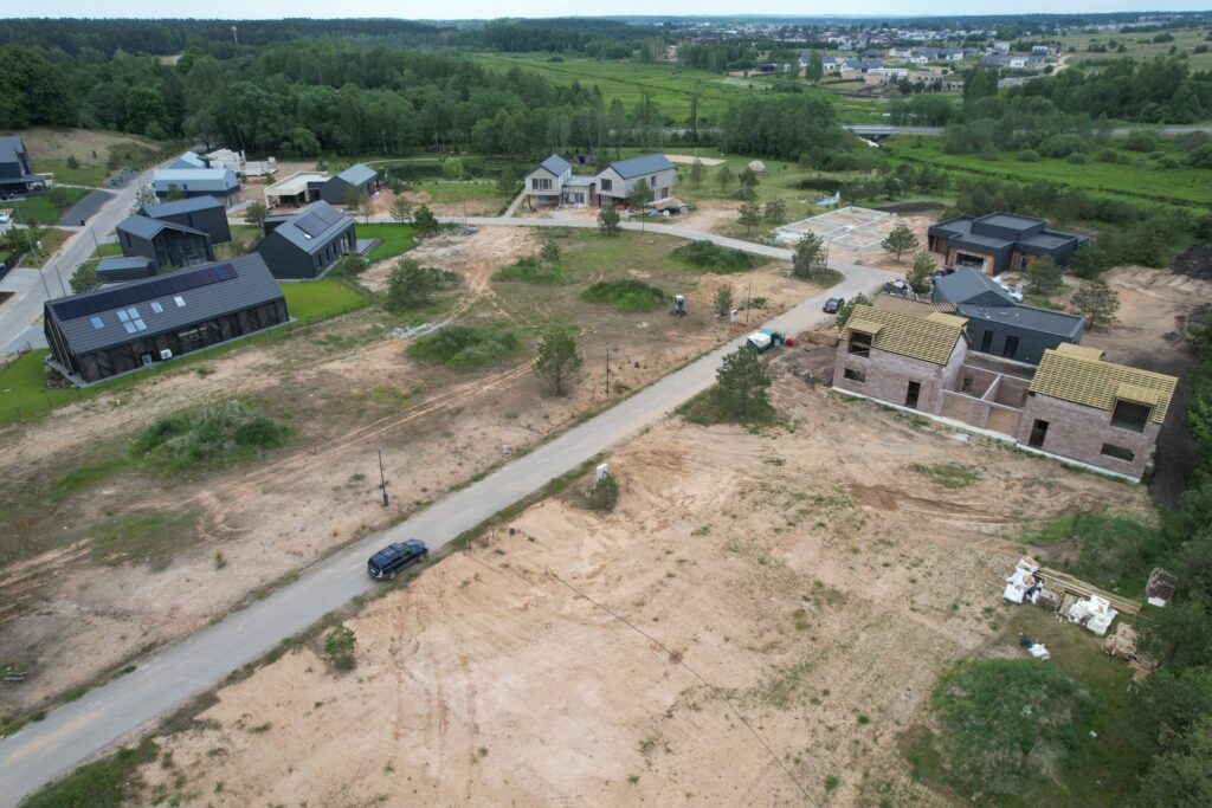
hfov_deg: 78.6
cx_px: 606
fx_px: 741
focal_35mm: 22
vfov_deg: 57.2
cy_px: 404
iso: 100
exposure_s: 1/800
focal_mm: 8.38
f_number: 2.8
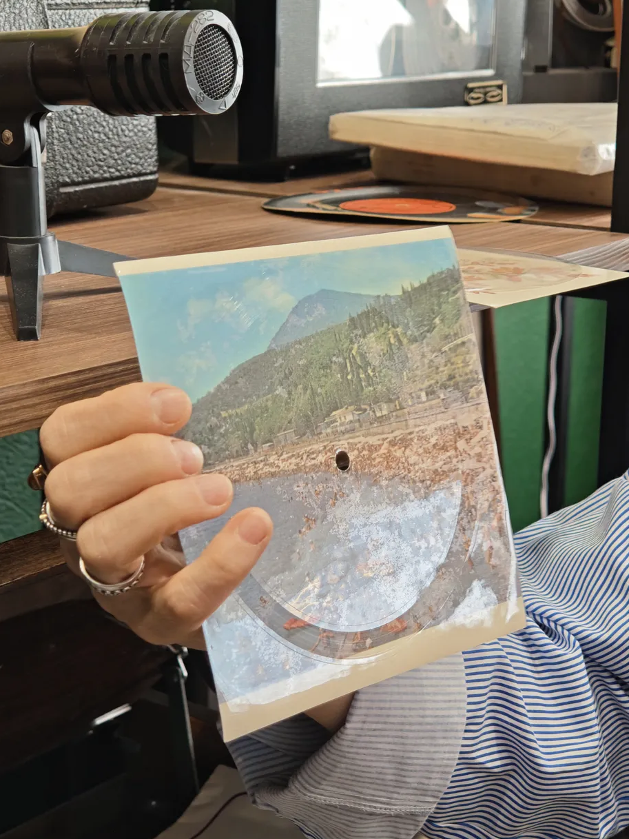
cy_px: 469
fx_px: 1720
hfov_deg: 20.7
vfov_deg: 27.4
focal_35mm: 71
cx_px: 360
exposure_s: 1/50
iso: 320
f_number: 2
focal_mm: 9
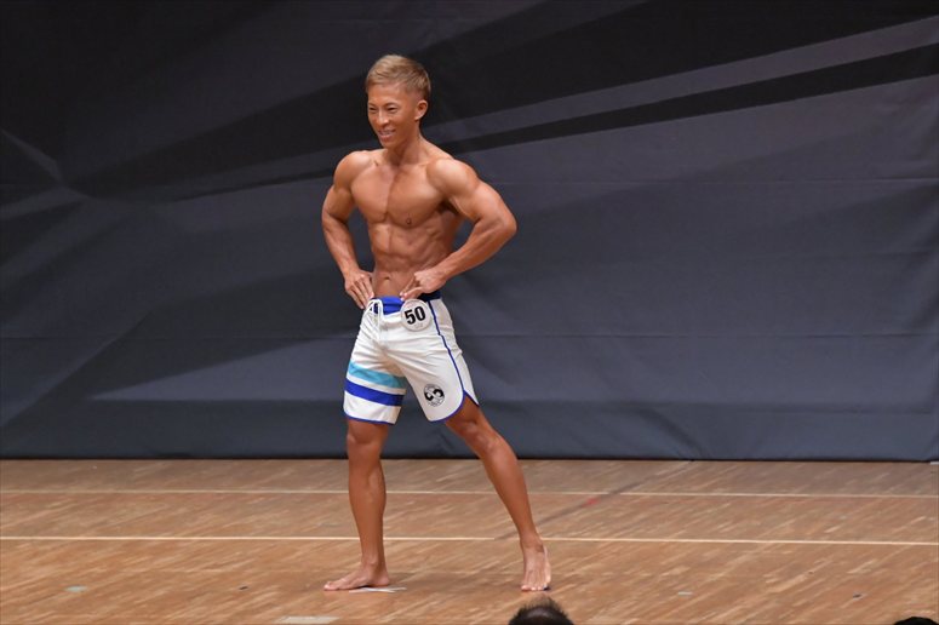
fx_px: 7430
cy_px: 312
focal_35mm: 285
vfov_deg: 4.8
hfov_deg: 7.2
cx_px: 470
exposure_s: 1/400
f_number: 5.6
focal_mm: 190
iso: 6400
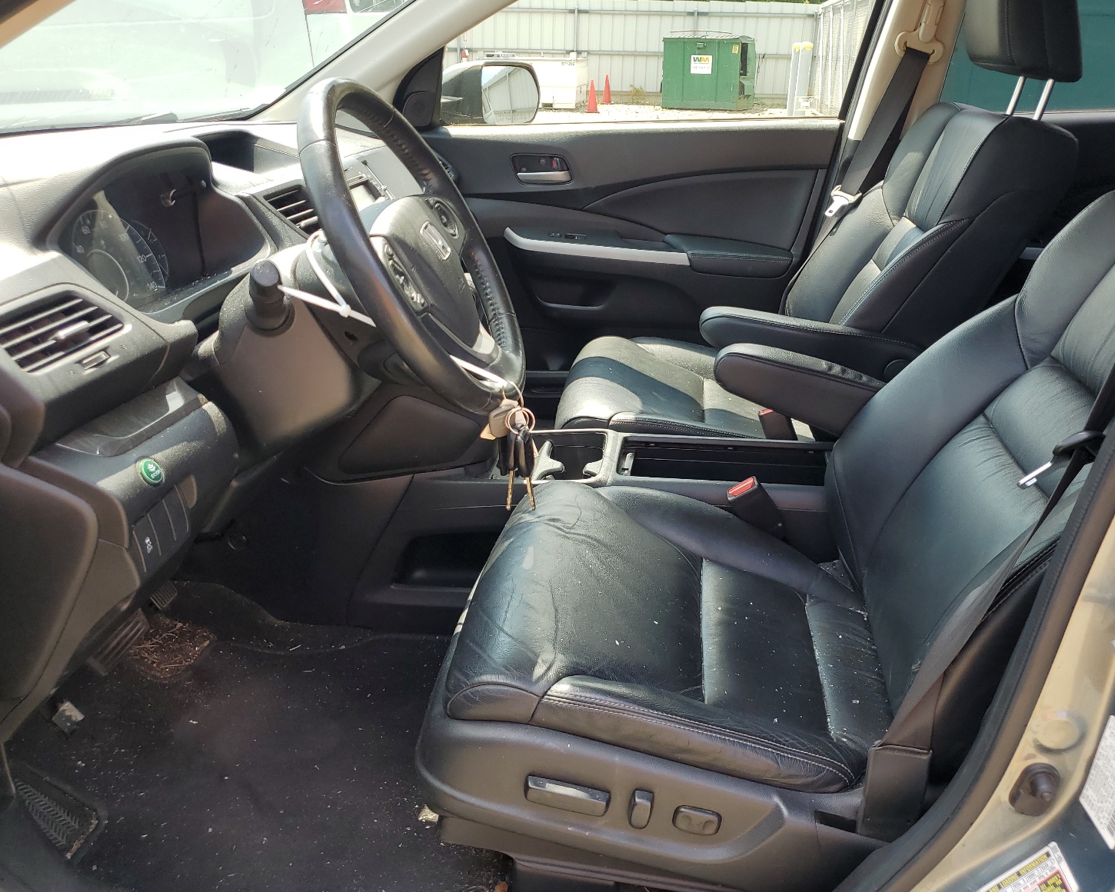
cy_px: 450
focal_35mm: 28
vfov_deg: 51.5
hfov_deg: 62.2
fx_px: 924
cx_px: 589
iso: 50
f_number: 1.5
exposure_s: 1/476
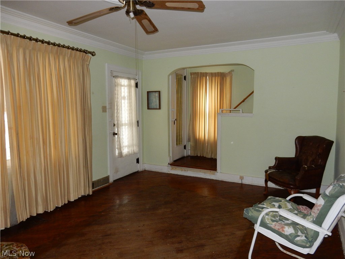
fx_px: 249
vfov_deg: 54.9
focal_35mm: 25
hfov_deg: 69.4
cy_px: 130
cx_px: 172
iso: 280
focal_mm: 4.5
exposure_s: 1/30
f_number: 3.7
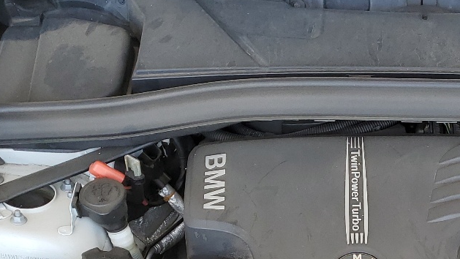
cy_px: 408
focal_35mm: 72
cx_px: 426
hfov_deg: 28.1
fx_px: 878
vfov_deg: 15.3
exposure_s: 1/278
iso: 50
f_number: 1.5
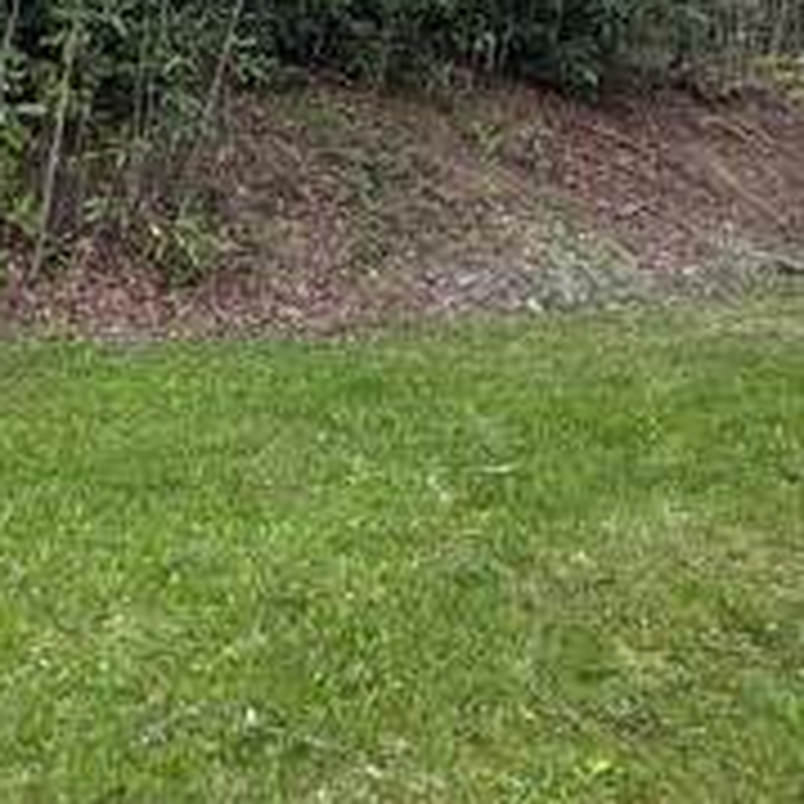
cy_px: -162
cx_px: 238
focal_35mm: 53
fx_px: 1393
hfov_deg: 31.8
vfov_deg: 28.1
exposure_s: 1/303
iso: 40
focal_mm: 2.22
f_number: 2.2
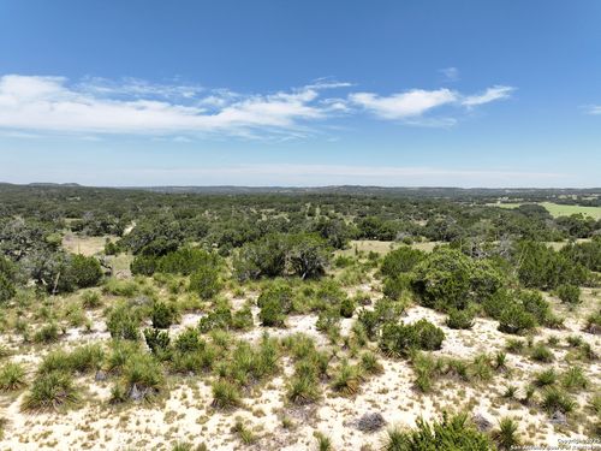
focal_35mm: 24
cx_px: 300
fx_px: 417
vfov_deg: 56.8
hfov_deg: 71.6
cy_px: 226
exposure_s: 1/60
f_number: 3.5
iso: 100
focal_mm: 12.29
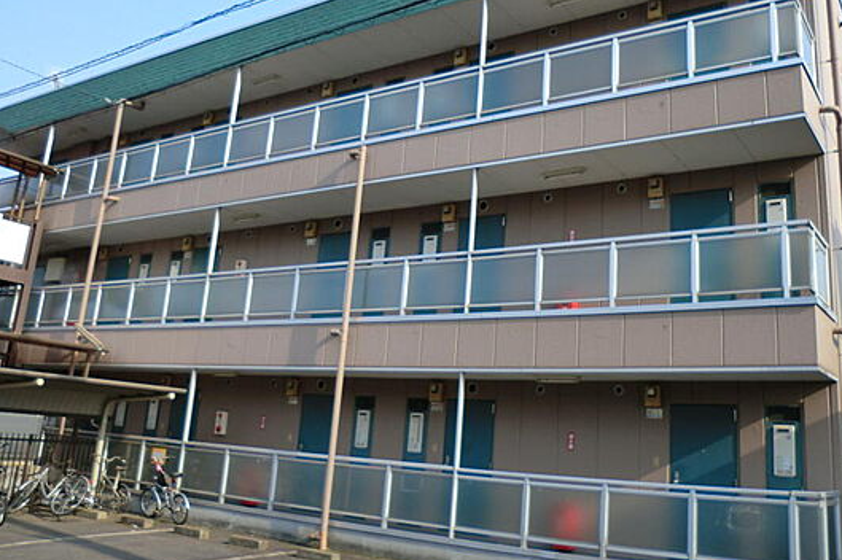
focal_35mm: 34
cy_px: 226
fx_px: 795
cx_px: 457
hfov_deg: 55.8
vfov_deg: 38.7
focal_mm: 4.9
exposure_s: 1/320
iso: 50
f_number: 3.2
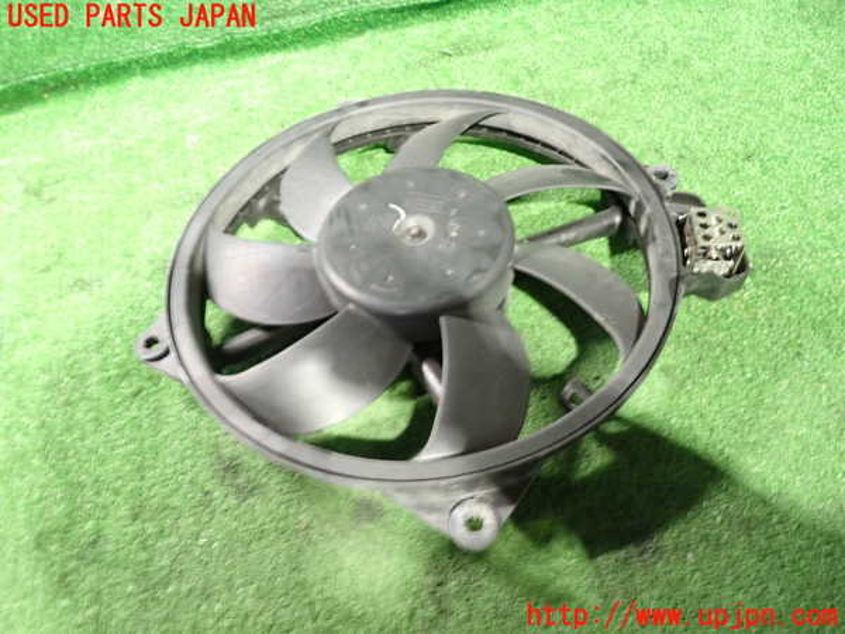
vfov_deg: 54.9
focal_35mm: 25
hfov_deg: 69.4
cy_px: 317
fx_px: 610
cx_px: 422
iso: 800
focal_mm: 4.5
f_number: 2
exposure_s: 1/13
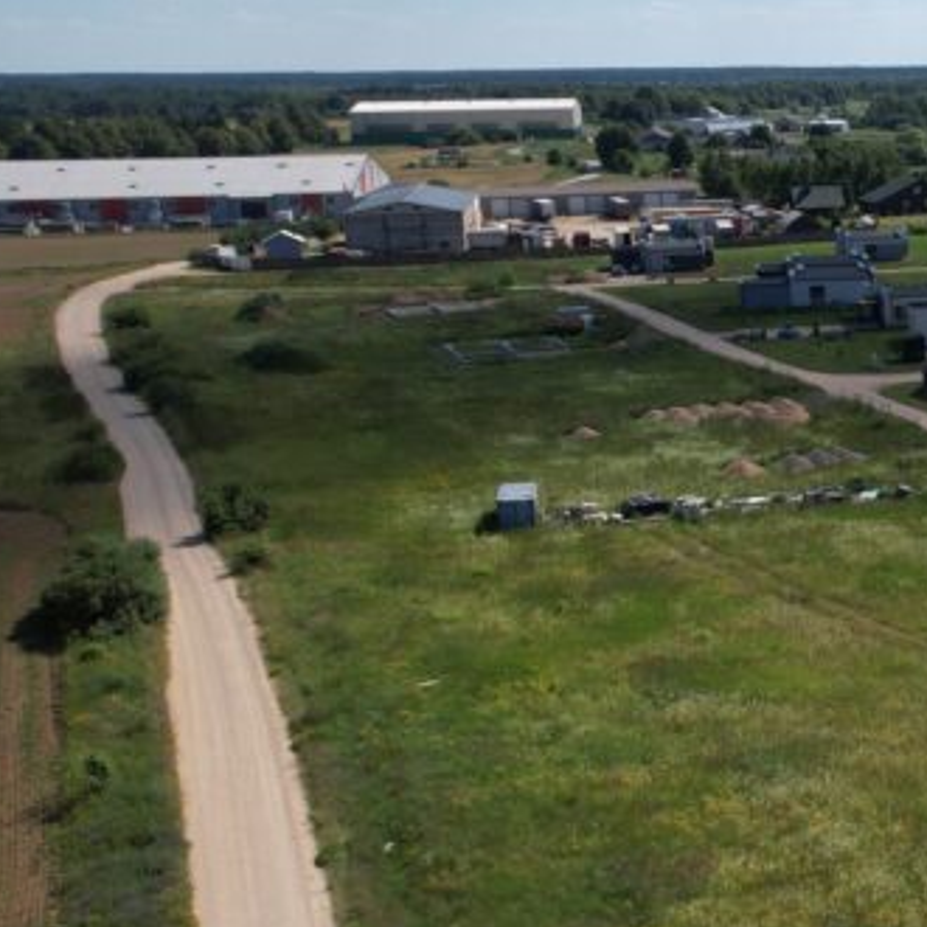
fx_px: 1757
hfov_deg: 24.5
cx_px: 1303
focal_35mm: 58
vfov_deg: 29.6
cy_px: 456
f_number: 2.8
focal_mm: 8.38
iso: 100
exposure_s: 1/2500
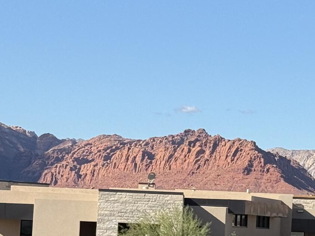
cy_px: 152
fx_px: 1557
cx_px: 325
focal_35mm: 171
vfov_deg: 8.7
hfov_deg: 11.4
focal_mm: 6.76
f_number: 1.78
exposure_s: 1/7143
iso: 100
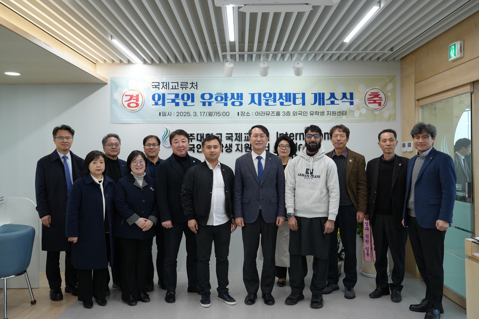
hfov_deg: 60.3
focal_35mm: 31
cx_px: 240
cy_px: 160
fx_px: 412
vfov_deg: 42.3
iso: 500
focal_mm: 31
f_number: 4
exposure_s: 1/160
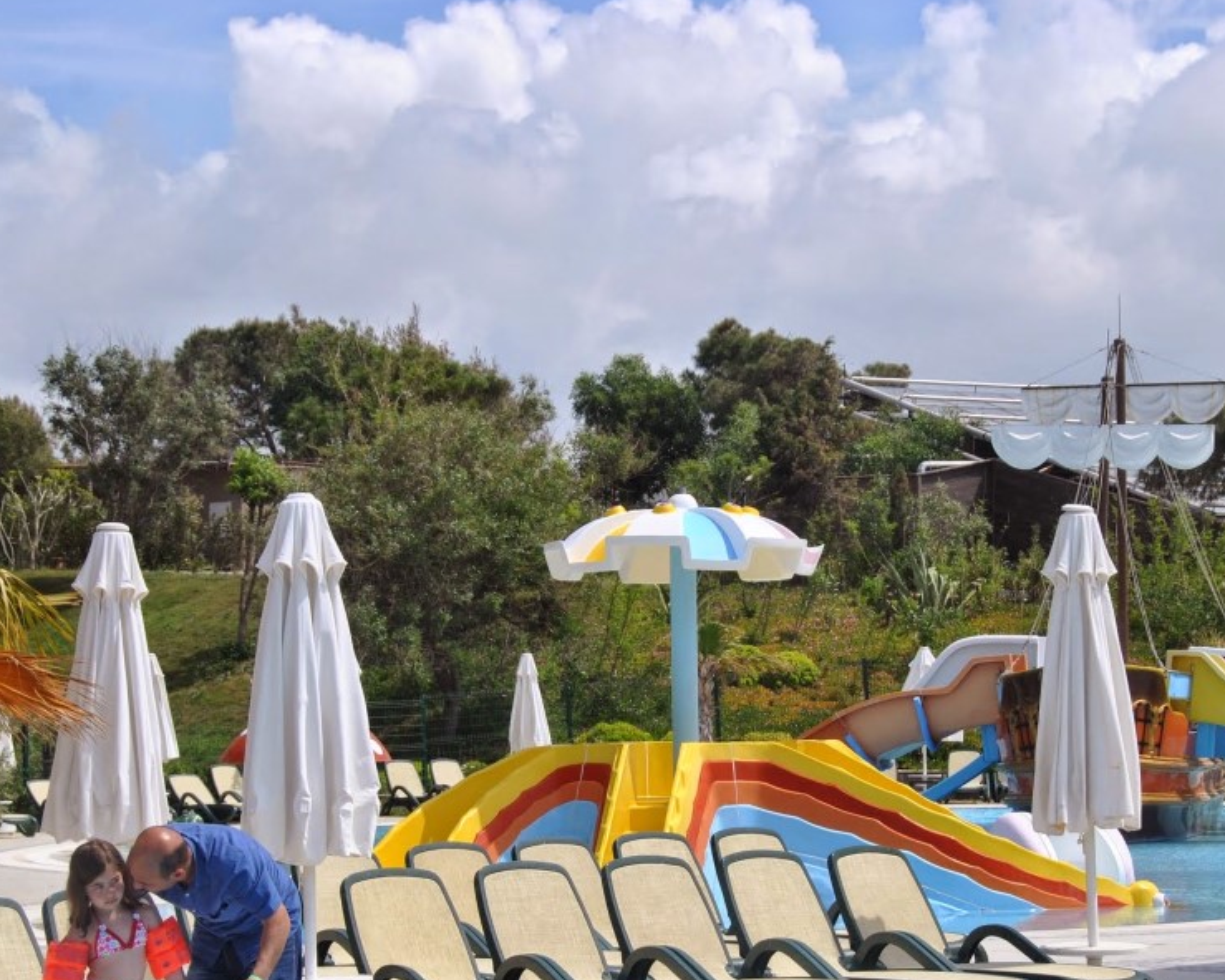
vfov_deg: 14.6
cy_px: 619
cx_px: 729
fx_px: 3806
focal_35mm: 105
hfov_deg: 18.3
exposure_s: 1/320
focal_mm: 48
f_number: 9
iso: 100
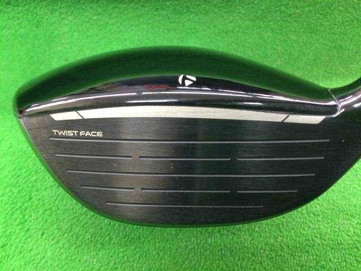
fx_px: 323
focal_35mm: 31
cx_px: 180
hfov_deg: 58.4
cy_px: 136
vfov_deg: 45.4
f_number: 2.4
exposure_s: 1/17
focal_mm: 3.3
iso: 200
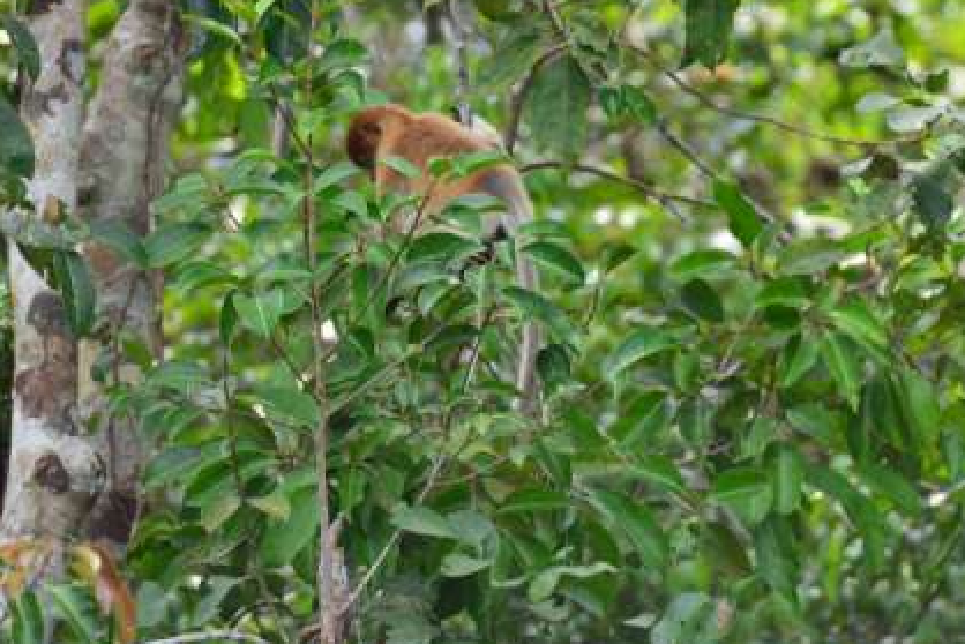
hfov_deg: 5.4
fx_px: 10270
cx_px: 607
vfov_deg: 3.6
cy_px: 111
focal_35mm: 383
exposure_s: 1/200
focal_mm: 200
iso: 100
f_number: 3.5
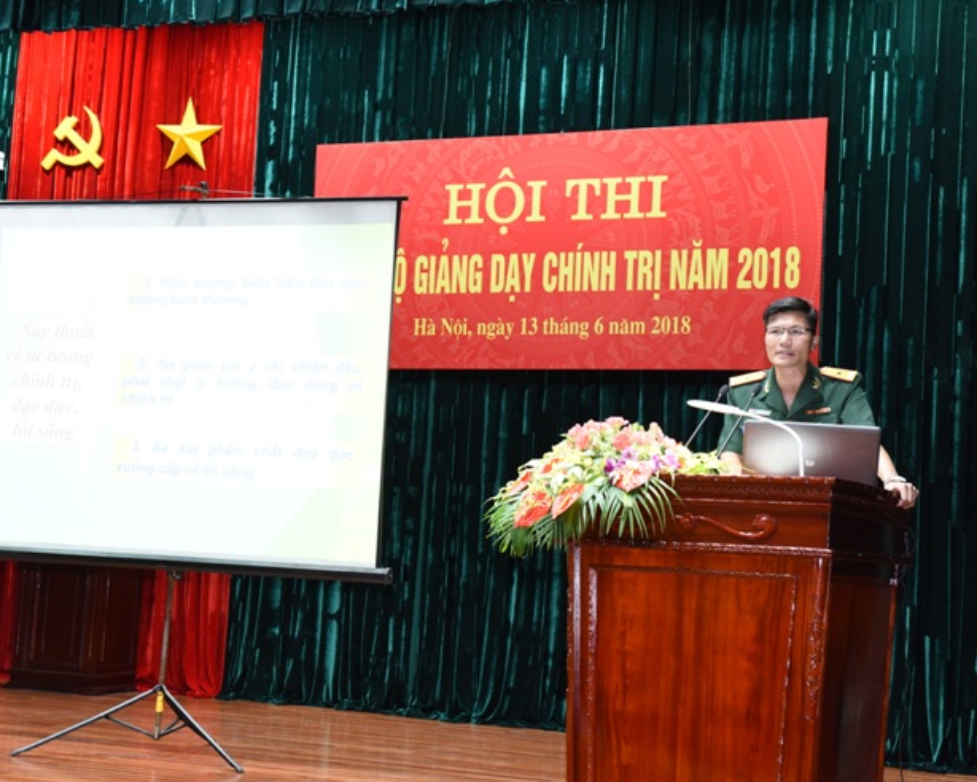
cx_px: 442
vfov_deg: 24.2
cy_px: 392
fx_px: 1821
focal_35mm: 63
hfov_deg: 30.0
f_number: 5.6
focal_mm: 55
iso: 2000
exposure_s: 1/60
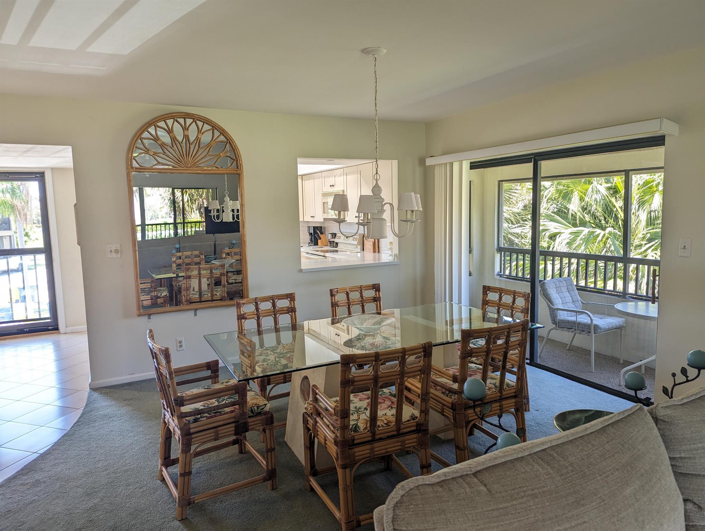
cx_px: 352
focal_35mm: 24
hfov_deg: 71.5
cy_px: 266
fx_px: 489
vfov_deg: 56.9
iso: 109
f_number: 1.85
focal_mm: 6.81
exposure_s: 1/90
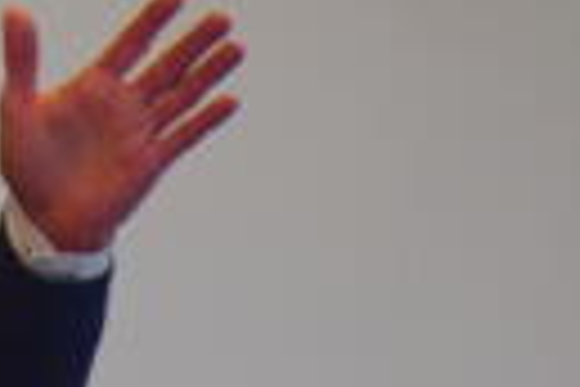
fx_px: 11422
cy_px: -153
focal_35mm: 709
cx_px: -283
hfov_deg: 2.9
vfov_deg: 1.9
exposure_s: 1/200
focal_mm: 122
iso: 1600
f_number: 5.6
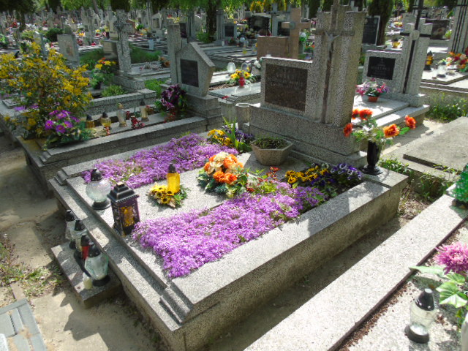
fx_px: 338
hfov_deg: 69.4
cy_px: 176
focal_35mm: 25
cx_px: 234
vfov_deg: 54.9
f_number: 3.4
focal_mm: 4.4
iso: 80
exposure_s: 1/400
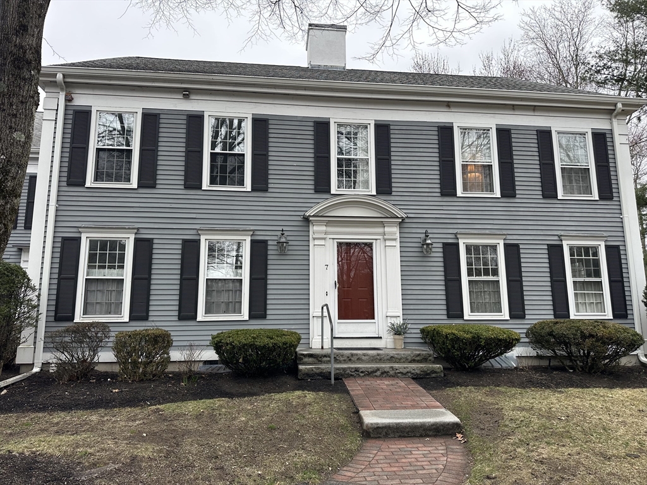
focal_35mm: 24
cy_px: 242
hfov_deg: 71.6
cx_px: 324
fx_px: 449
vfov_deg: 56.8
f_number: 1.78
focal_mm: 6.86
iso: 80
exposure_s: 1/265
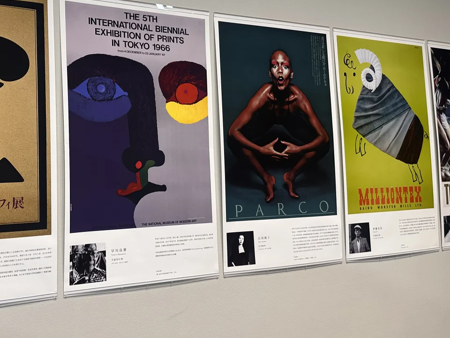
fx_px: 468
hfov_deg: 50.2
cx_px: 142
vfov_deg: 39.5
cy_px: 142
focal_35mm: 36
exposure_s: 1/100
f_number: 1.78
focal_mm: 6.86
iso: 160
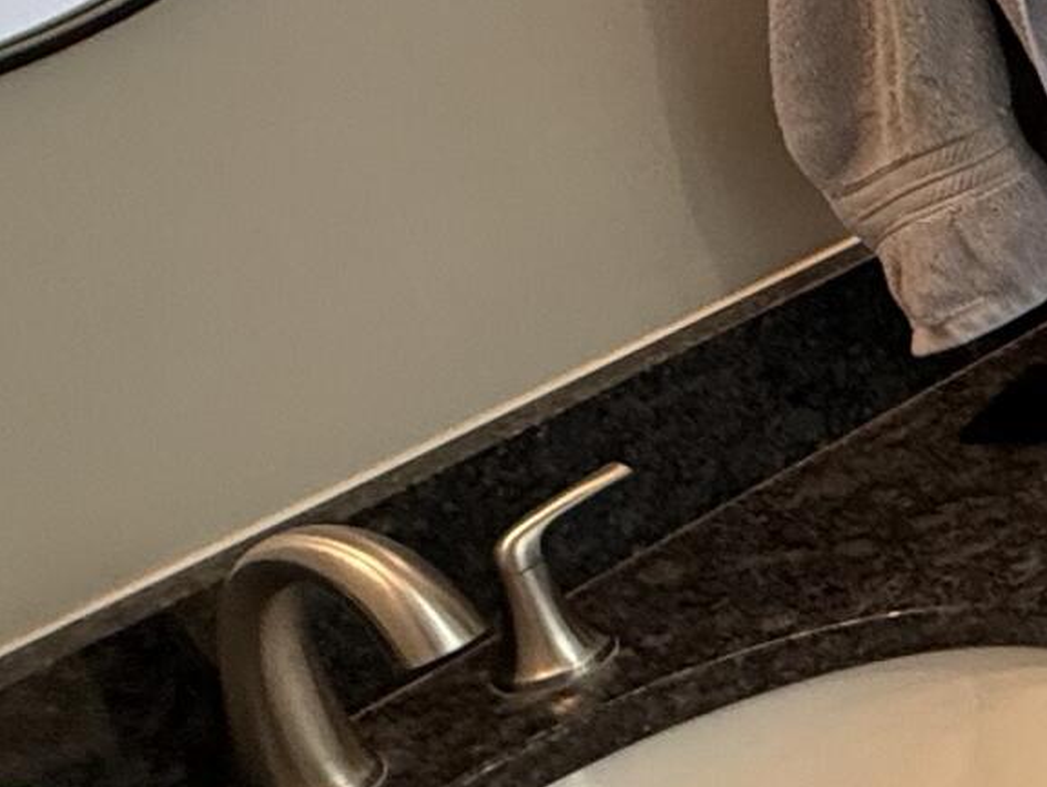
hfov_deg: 15.8
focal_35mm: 73
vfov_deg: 19.7
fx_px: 2209
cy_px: 53
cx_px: 2409
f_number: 2.2
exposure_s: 1/60
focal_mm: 2.22
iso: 200
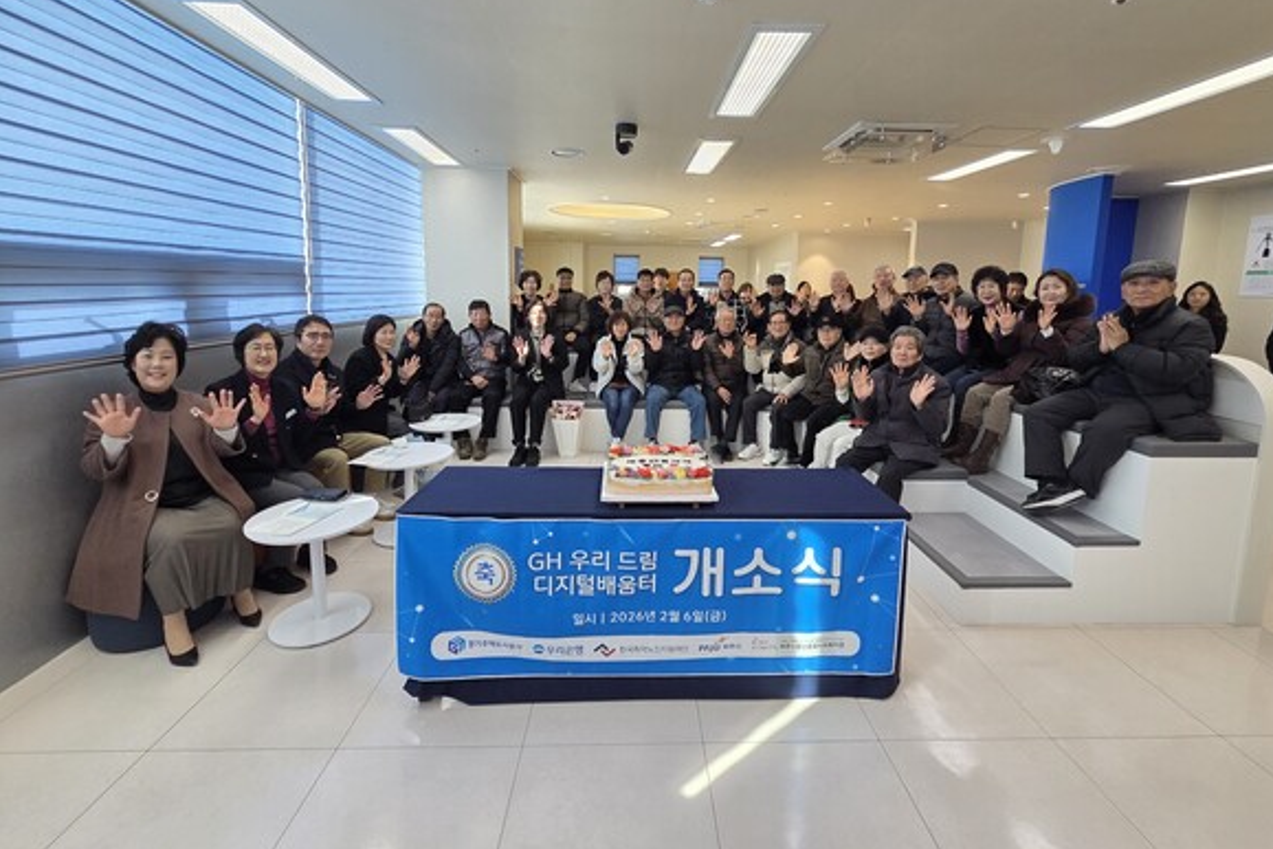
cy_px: 361
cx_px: 655
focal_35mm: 14
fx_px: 495
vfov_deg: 80.7
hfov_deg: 104.2
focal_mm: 2.2
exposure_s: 1/120
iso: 125
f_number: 2.2
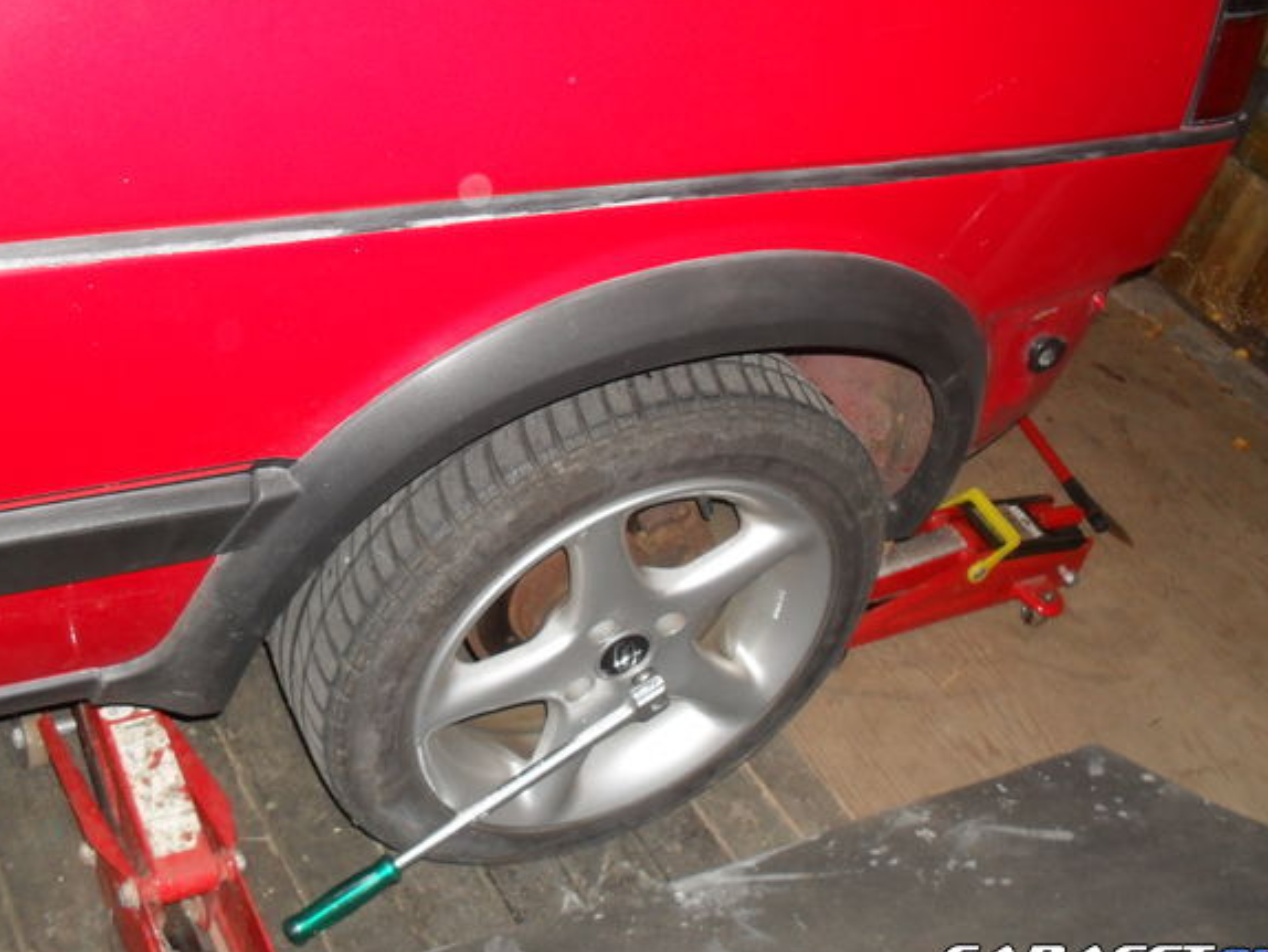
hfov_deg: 47.8
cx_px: 614
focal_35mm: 39
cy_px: 448
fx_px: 1429
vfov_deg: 36.8
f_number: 3.2
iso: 200
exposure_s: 1/45
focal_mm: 6.3
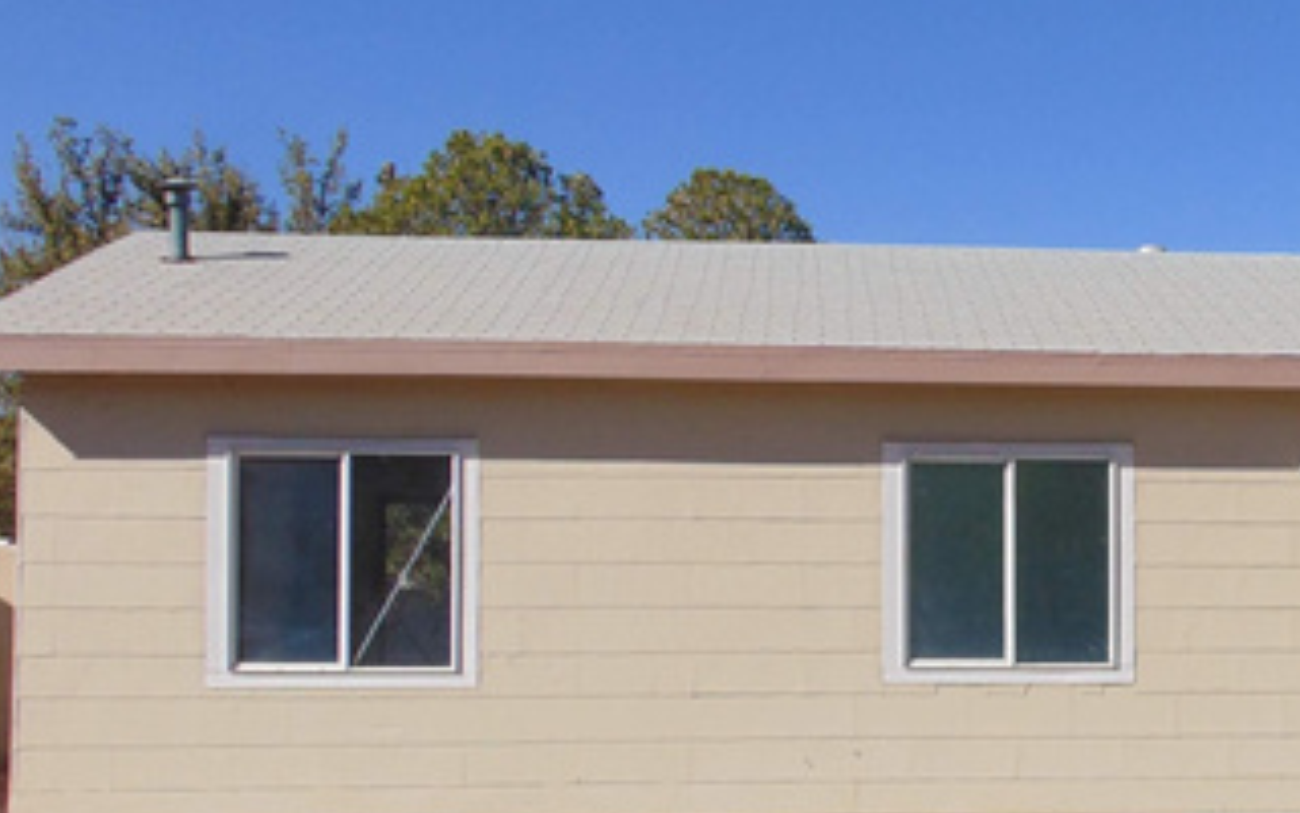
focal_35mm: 70
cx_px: 1215
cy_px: 537
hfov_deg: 28.1
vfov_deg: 18.6
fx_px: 2480
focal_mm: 5.8
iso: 80
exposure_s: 1/320
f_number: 8.2
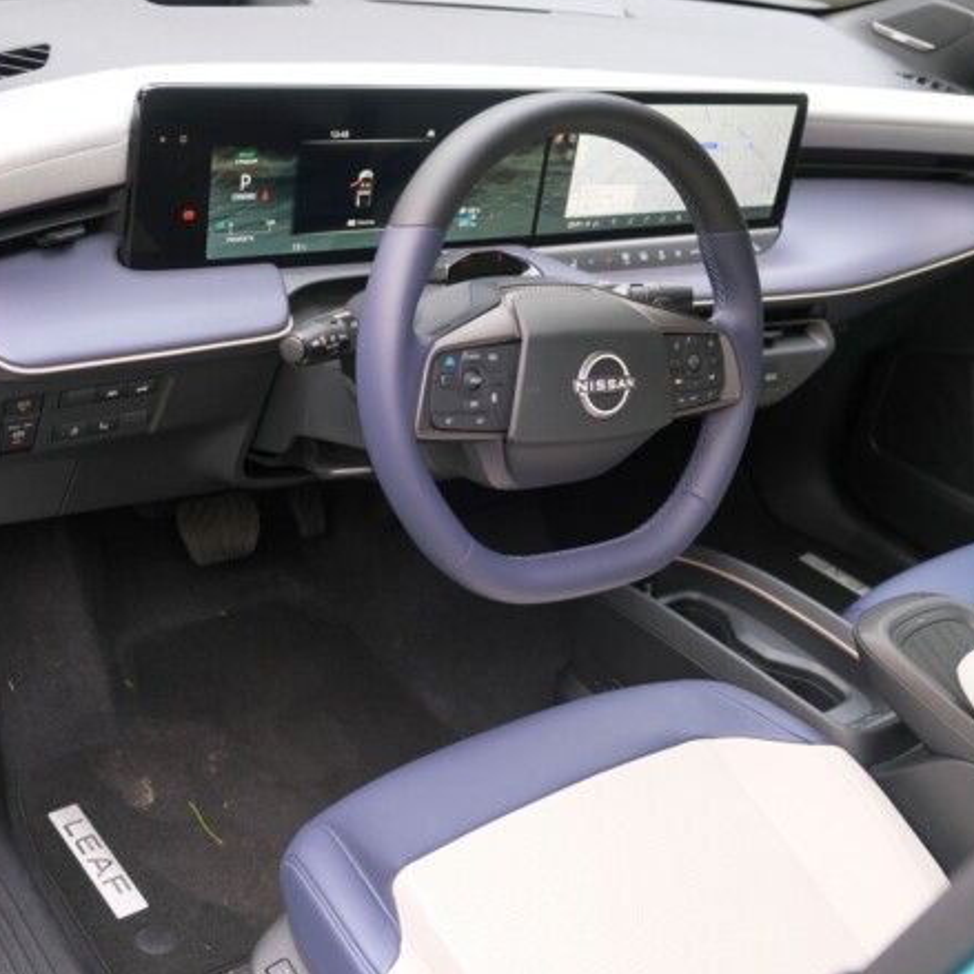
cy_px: 483
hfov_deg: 40.0
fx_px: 1337
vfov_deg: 40.0
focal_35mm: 42
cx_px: 501
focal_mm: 20.5
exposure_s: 1/100
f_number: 3.2
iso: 400
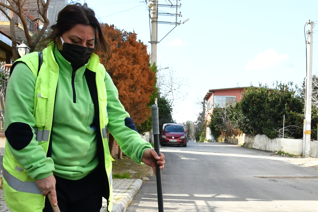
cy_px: 196
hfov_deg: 31.6
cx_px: 277
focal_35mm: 61
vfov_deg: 21.7
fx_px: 539
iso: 800
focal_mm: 18
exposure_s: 1/1250
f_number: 5.6
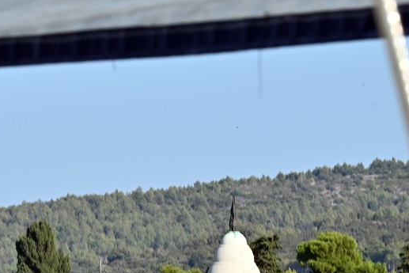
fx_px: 6432
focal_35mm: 566
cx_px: 40
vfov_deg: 2.4
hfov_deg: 3.6
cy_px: 280
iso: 640
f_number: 29
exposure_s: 1/200
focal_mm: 195
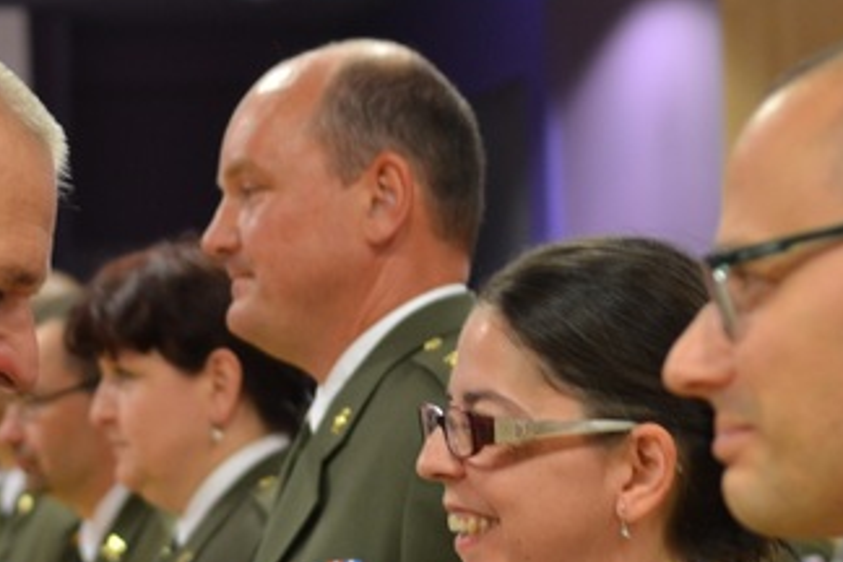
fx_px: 3606
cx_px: 271
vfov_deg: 8.9
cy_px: 532
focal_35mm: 154
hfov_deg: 13.3
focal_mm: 52
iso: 800
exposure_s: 1/40
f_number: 3.2
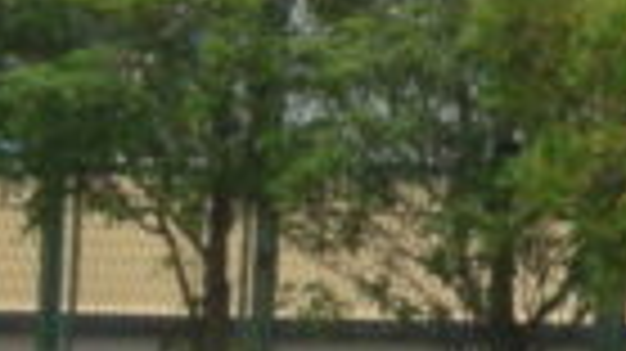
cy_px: 446
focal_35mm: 937
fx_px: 15544
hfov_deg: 2.3
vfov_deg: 1.3
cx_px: 2279
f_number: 5.1
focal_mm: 24.5
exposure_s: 1/53.2
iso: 65
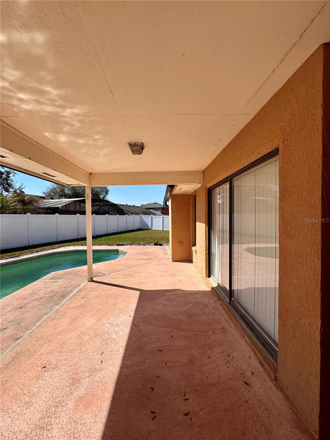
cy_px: 220
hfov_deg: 85.7
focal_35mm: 14
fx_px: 178
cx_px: 165
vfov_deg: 102.1
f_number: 2.2
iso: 50
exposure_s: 1/2674
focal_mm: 2.22
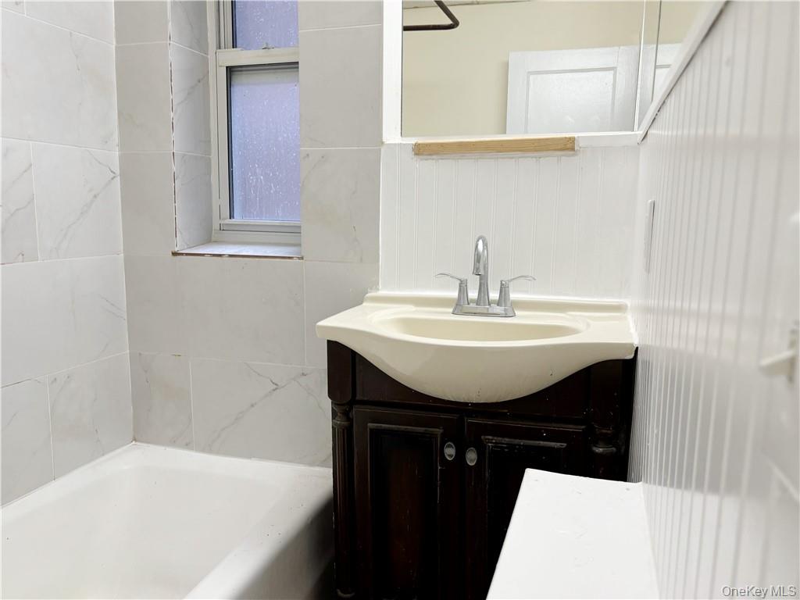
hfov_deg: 67.3
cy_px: 300
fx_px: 601
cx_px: 400
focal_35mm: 26
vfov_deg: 53.1
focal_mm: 5.96
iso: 100
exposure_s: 1/120
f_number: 1.6
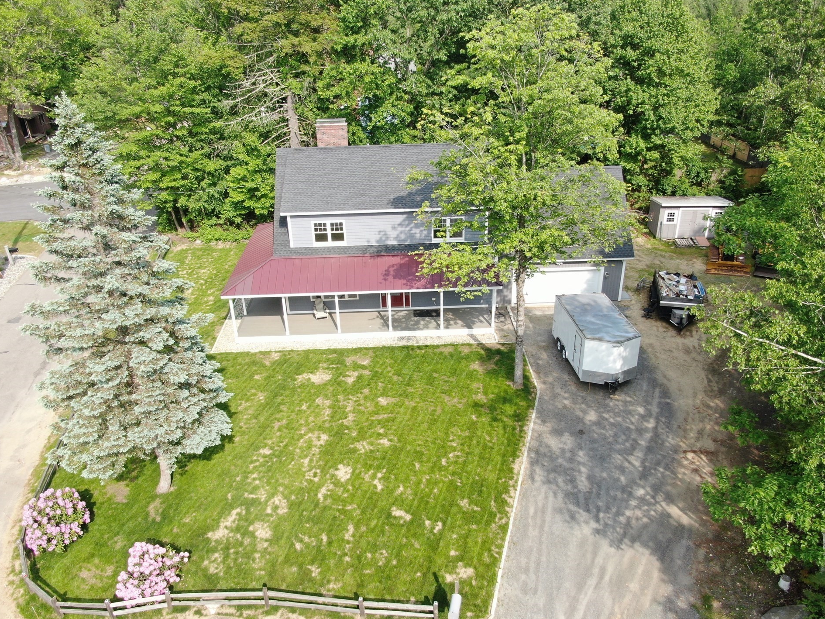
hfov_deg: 67.3
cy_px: 317
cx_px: 415
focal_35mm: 26
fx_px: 620
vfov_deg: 53.1
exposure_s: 1/500
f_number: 2.8
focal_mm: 4.39
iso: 110
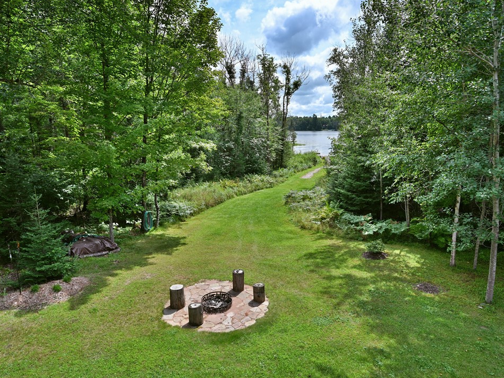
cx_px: 254
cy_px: 187
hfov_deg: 76.4
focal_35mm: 22
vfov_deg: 61.1
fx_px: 320
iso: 250
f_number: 5.6
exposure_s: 1/800
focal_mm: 20
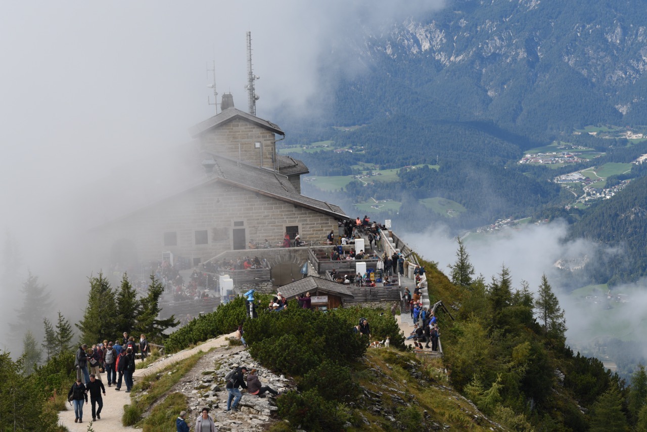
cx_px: 324
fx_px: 2085
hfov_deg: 17.6
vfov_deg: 11.8
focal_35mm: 116
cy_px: 216
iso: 100
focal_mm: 116
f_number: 8
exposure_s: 1/250
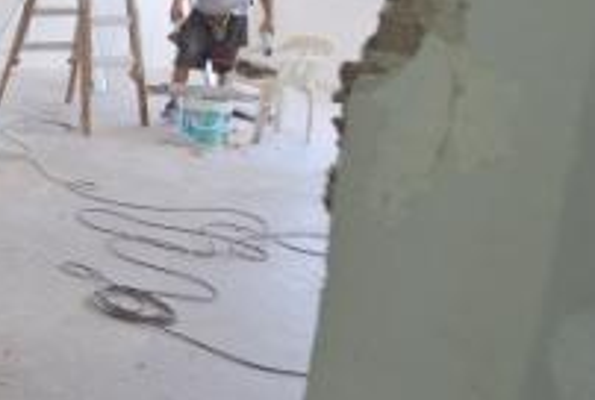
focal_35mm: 31
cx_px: 24
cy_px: 51
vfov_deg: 39.9
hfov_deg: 50.7
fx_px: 514
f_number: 4
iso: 400
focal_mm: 14
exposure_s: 1/125
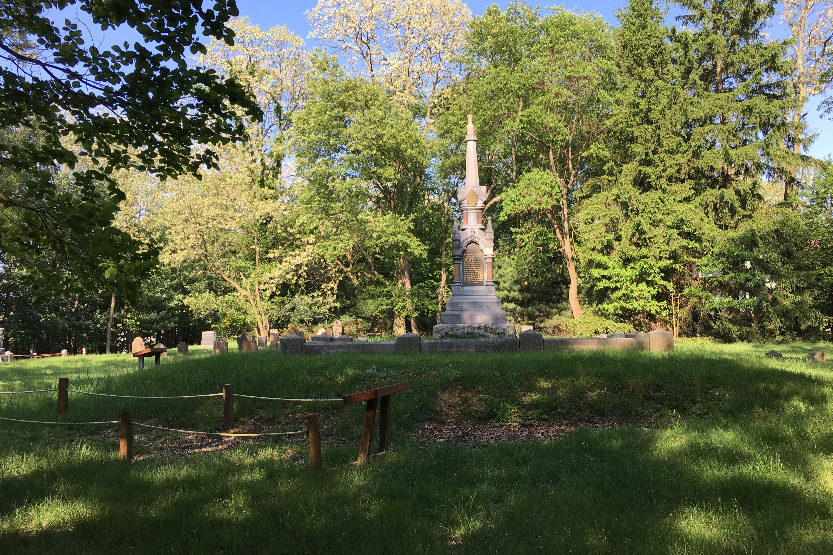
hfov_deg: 60.3
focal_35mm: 31
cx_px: 417
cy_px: 285
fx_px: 717
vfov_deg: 42.3
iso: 25
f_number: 2.2
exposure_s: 1/447
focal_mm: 4.15
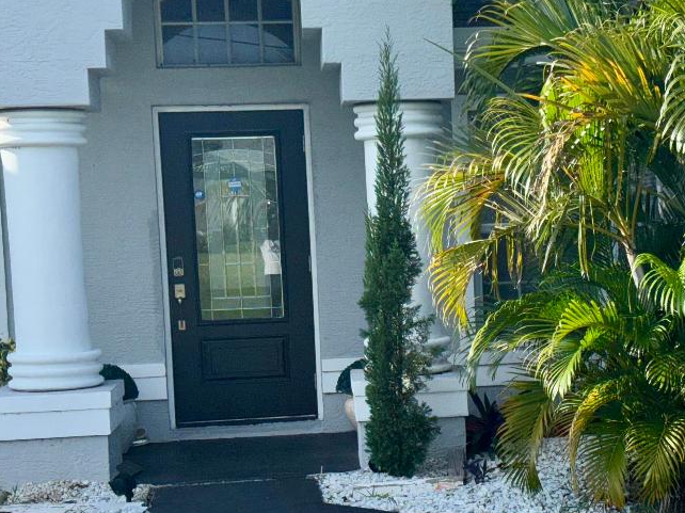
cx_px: 509
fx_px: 1642
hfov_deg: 23.3
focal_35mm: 83
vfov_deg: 17.7
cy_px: 318
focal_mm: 5.96
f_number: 1.6
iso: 25
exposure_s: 1/3115
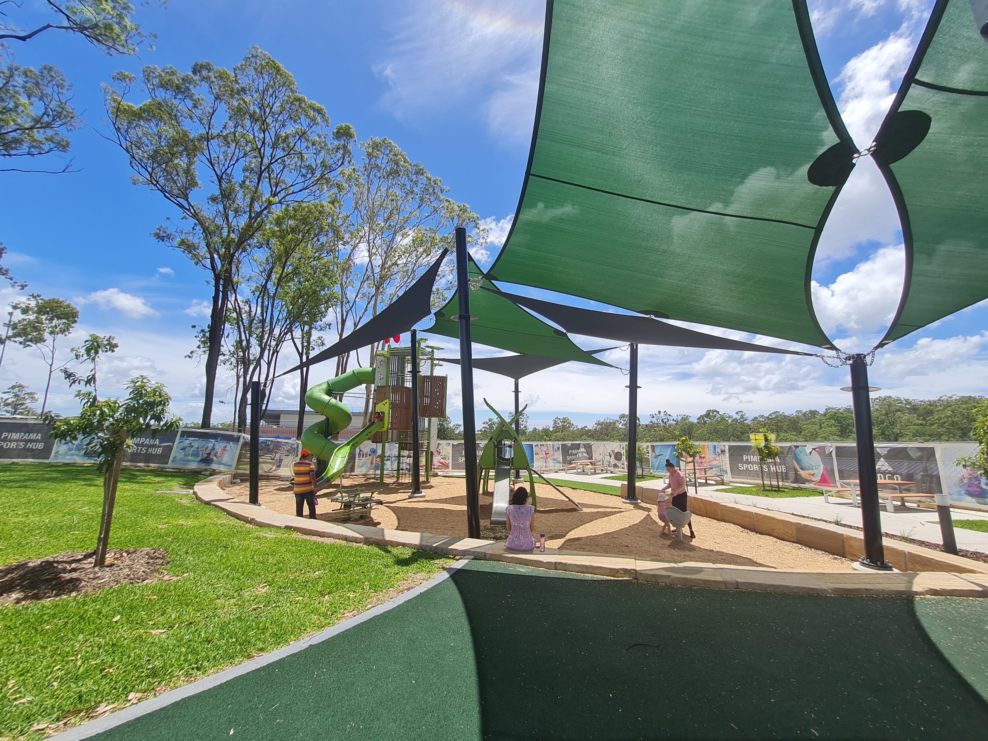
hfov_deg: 106.2
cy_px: 370
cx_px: 494
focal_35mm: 13
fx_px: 371
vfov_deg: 89.9
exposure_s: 1/1584
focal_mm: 1.74
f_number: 2.2
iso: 50
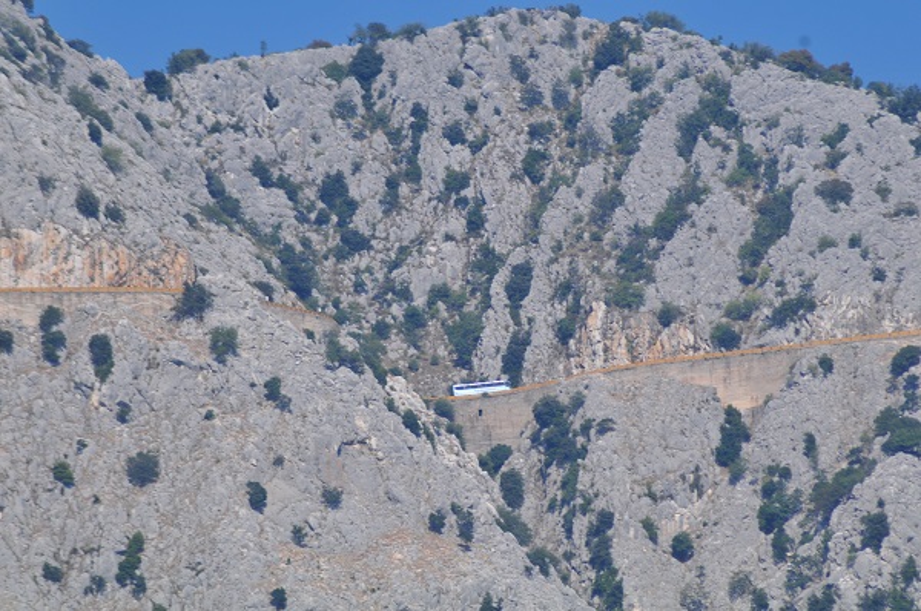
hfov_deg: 4.6
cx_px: 460
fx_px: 11494
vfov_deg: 3.0
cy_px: 306
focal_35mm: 450
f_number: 8
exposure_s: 1/500
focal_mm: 300
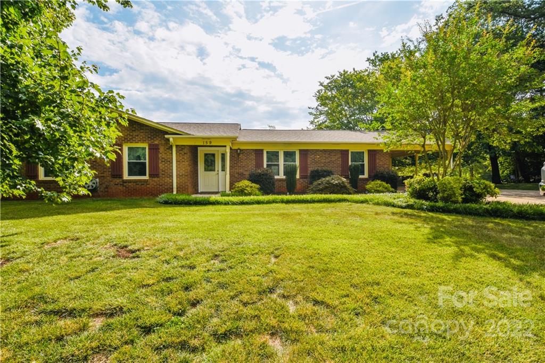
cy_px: 182
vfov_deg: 77.3
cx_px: 272
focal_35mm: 15
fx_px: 227
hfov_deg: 100.4
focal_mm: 10
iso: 100
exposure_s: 1/200
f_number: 11
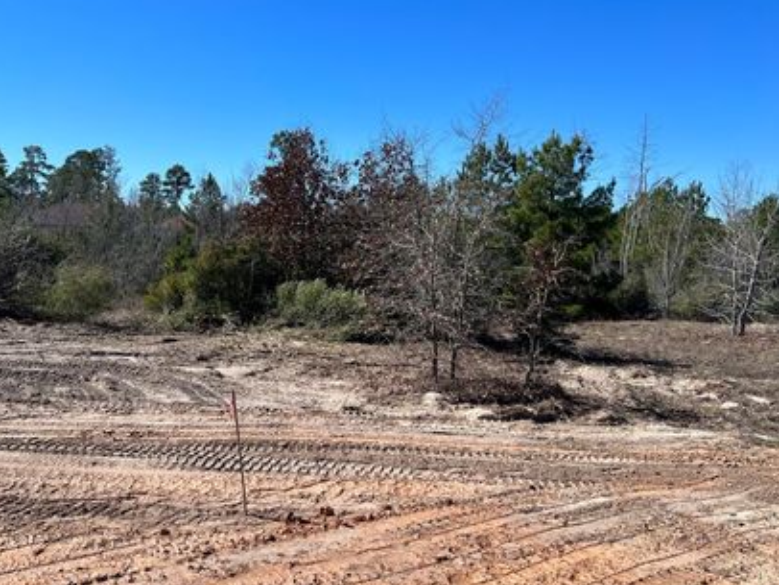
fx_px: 721
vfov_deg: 44.2
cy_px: 289
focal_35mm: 32
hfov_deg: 56.4
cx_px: 317
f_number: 1.5
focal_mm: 5.7
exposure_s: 1/4115
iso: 50
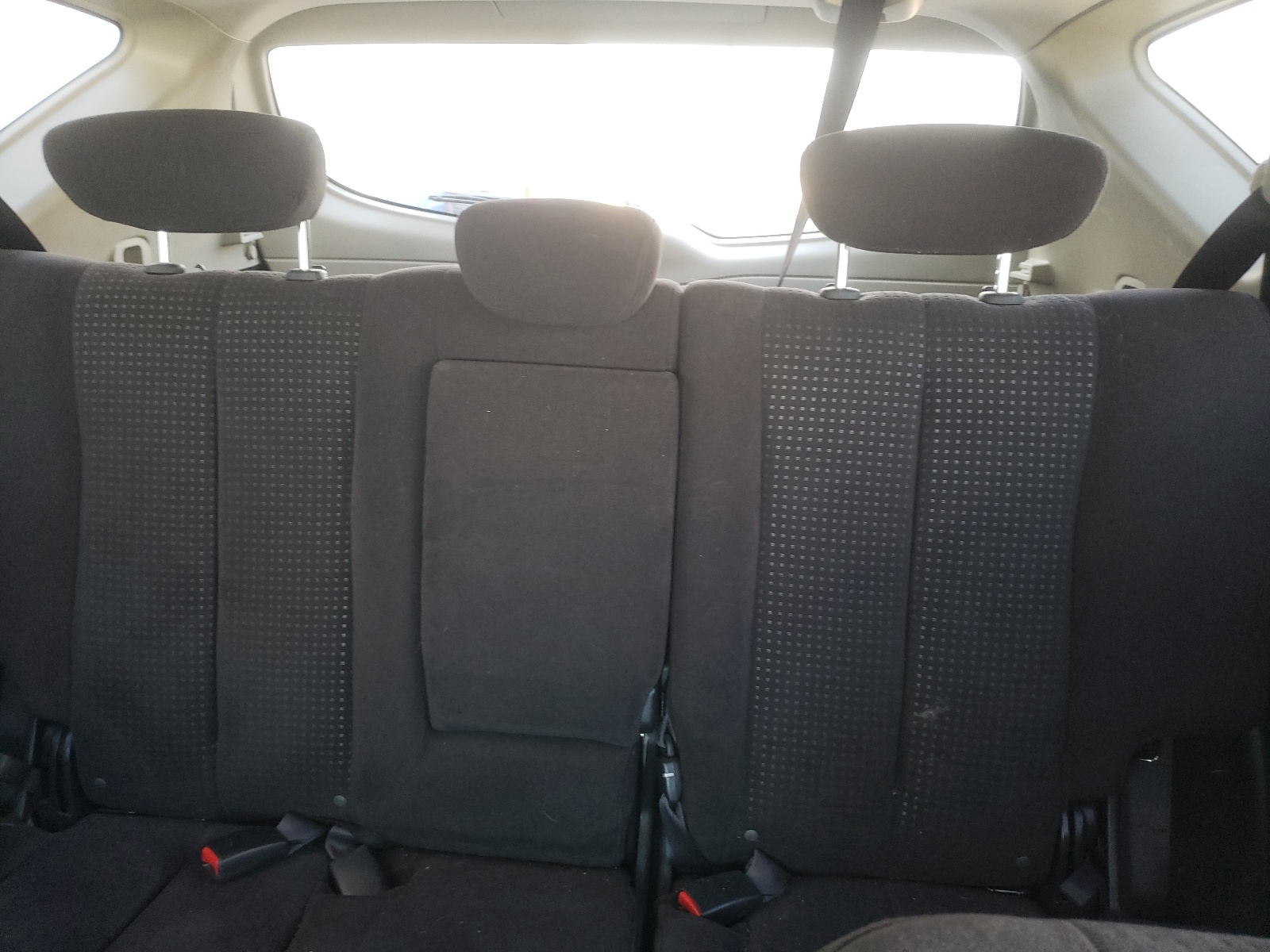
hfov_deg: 67.3
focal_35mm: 26
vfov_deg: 53.1
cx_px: 635
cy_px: 476
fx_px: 954
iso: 171
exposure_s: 1/60.2
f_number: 1.5
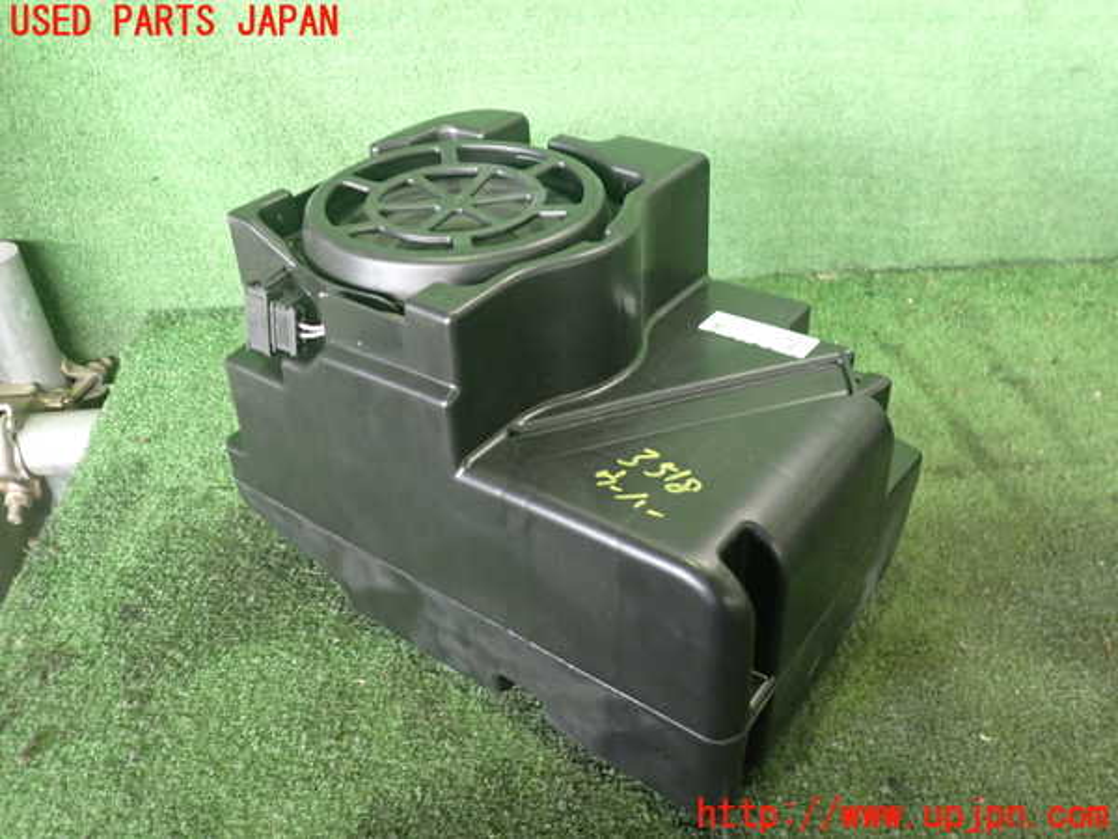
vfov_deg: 46.8
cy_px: 420
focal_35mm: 30
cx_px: 559
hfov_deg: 60.0
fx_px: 969
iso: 500
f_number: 2.3
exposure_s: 1/30
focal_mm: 5.4
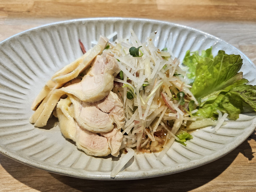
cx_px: 128
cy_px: 96
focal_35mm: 23
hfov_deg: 73.9
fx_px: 170
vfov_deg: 58.9
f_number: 1.8
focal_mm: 5.4
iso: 160
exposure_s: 1/101
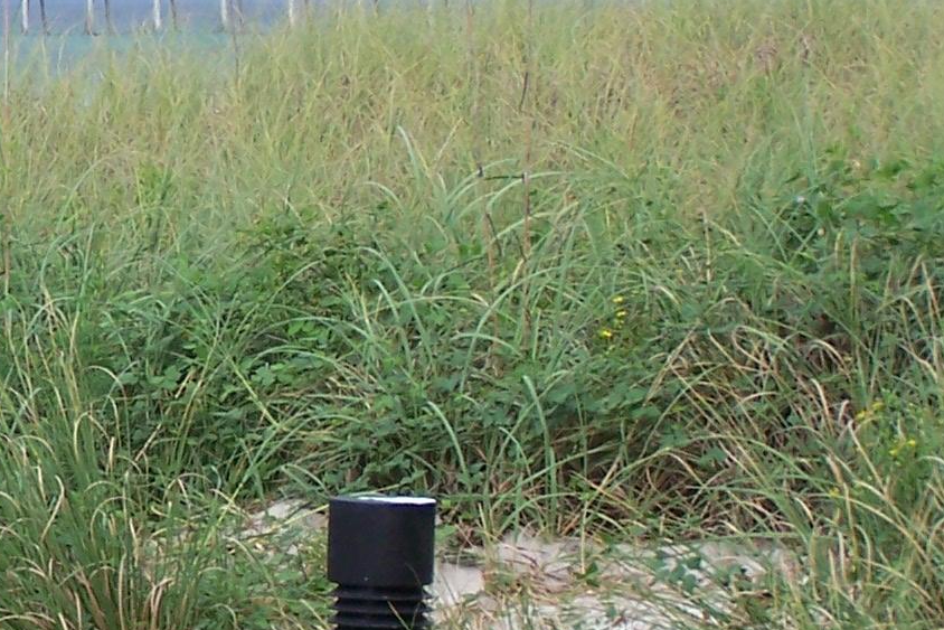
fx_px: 6242
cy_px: 149
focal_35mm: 238
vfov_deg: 5.8
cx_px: -454
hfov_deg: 8.5
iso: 80
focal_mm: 12.4
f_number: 3.2
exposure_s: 1/250
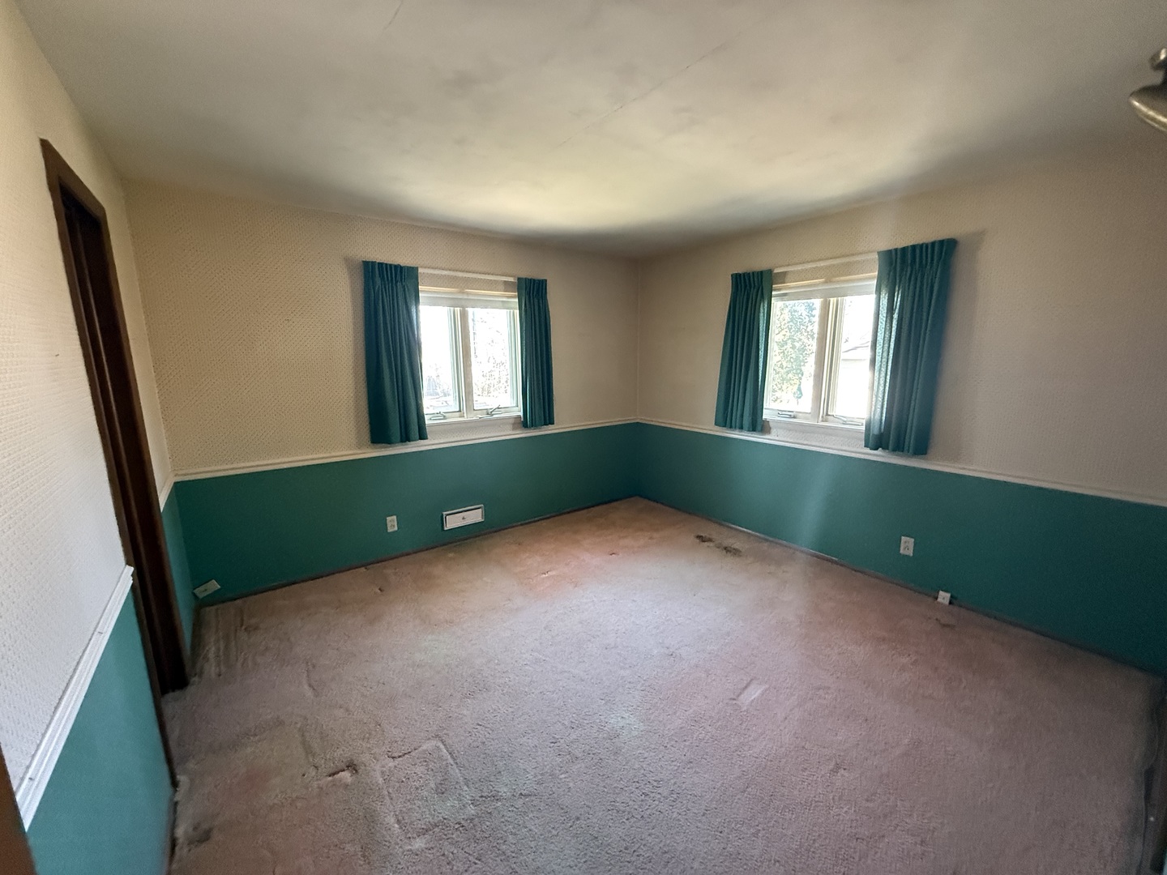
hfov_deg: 102.1
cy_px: 438
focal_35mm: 14
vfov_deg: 85.7
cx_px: 584
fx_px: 472
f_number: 2.2
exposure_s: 1/60
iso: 800
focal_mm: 2.22
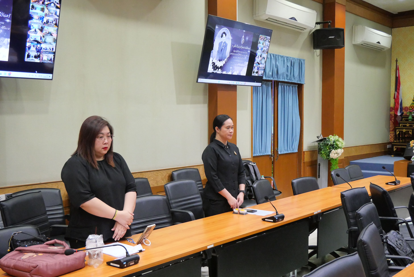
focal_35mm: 41
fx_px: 472
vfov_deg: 32.7
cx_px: 207
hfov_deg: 47.4
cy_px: 138
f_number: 5
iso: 3200
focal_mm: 20
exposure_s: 1/50
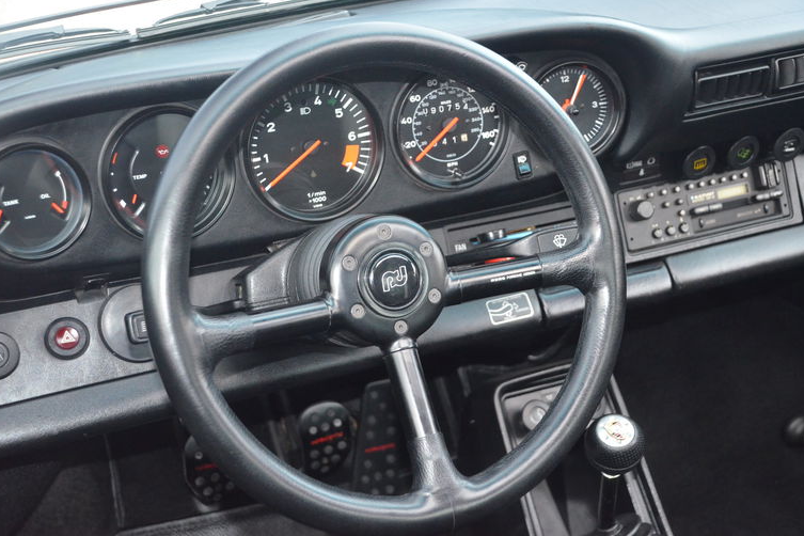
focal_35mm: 58
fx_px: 1295
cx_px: 399
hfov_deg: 34.5
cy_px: 269
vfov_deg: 23.4
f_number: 4.5
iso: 3200
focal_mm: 38
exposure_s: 1/60
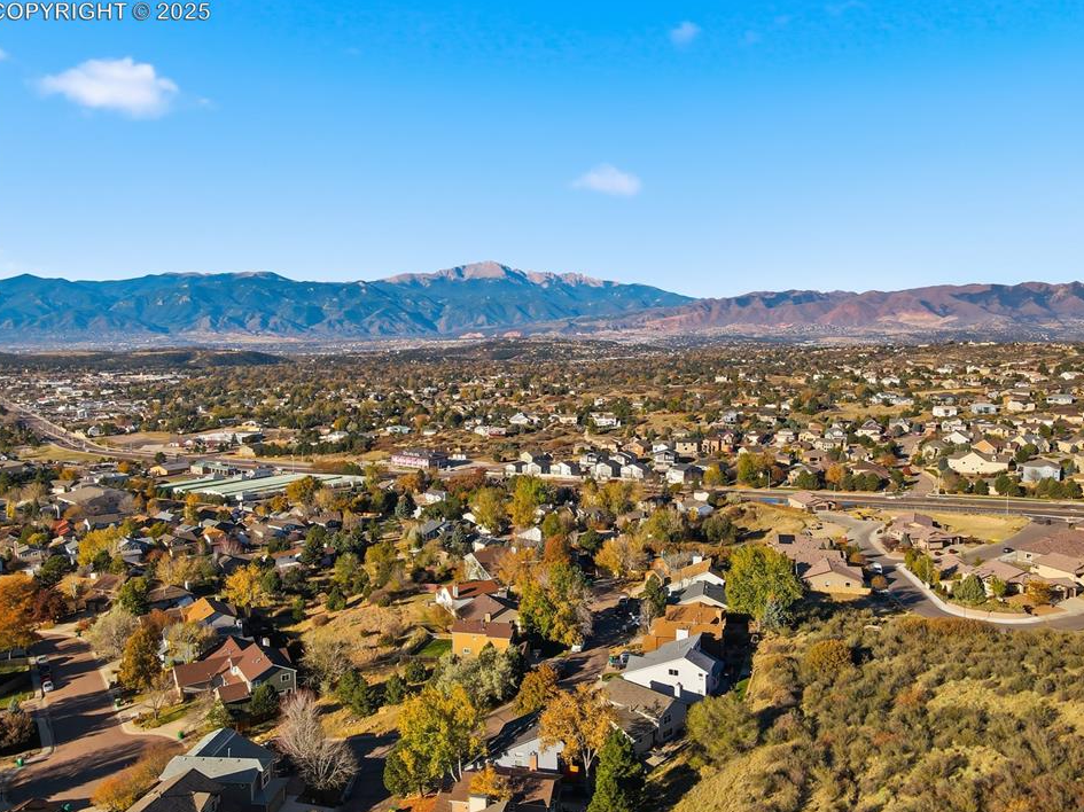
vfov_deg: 53.0
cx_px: 572
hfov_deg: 67.3
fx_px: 814
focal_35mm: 26
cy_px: 396
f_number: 2.8
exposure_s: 1/2000
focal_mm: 4.5
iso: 100
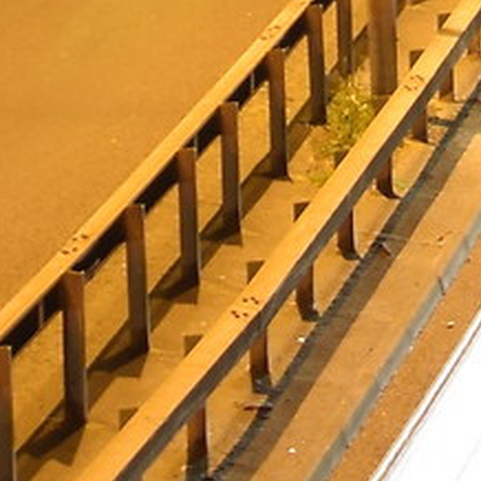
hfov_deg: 6.7
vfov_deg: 6.4
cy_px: -942
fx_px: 3977
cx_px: 993
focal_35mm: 253
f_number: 4.5
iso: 100
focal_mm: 18
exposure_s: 10
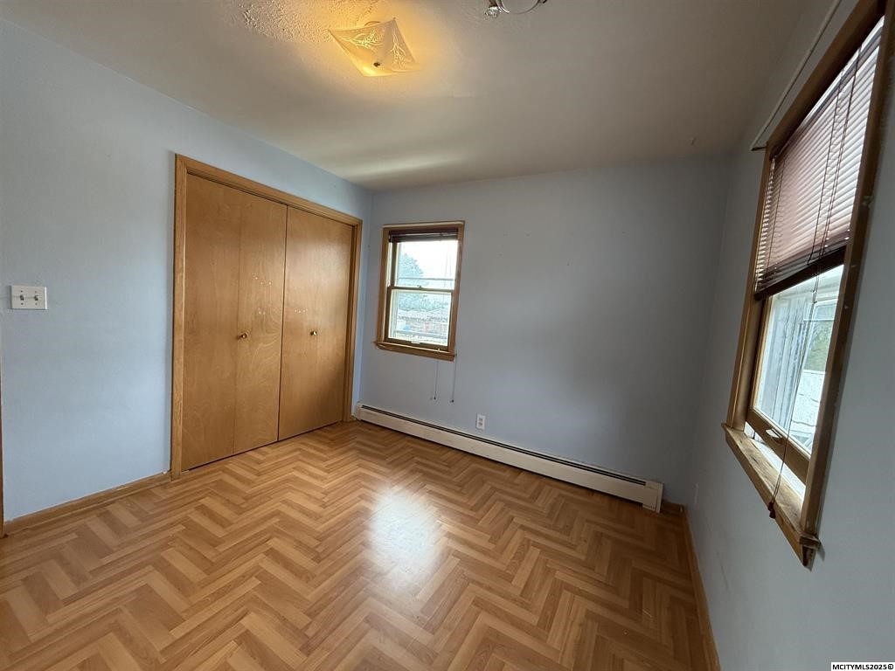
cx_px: 448
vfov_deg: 85.7
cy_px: 336
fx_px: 362
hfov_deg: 102.1
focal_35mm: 14
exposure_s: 1/120
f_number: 2.2
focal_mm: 2.22
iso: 320
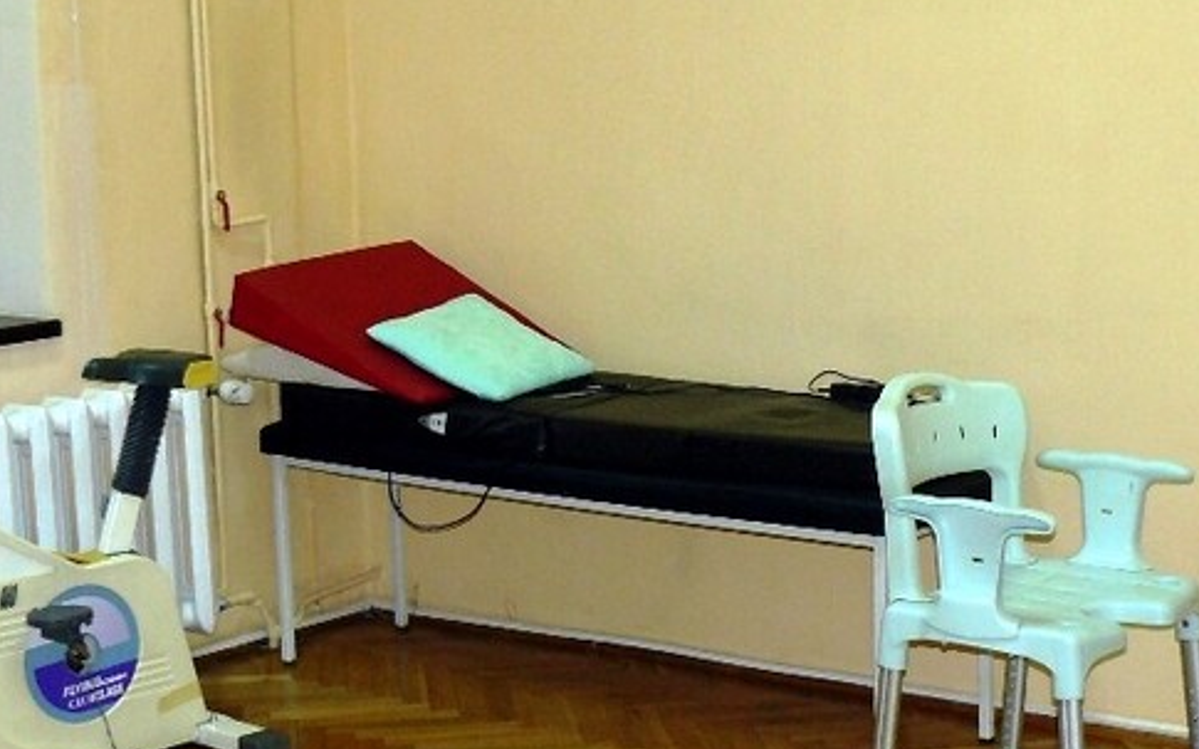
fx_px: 2287
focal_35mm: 70
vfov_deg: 18.6
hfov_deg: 29.4
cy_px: 382
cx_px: 597
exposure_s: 1/30
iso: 200
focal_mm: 6
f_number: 2.8
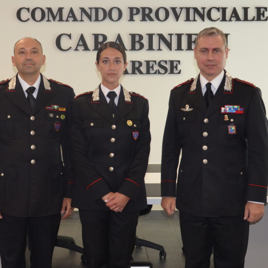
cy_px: 112
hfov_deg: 22.7
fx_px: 666
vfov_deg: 22.7
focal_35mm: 76
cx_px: 103
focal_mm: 24
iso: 640
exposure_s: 1/60
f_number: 3.8
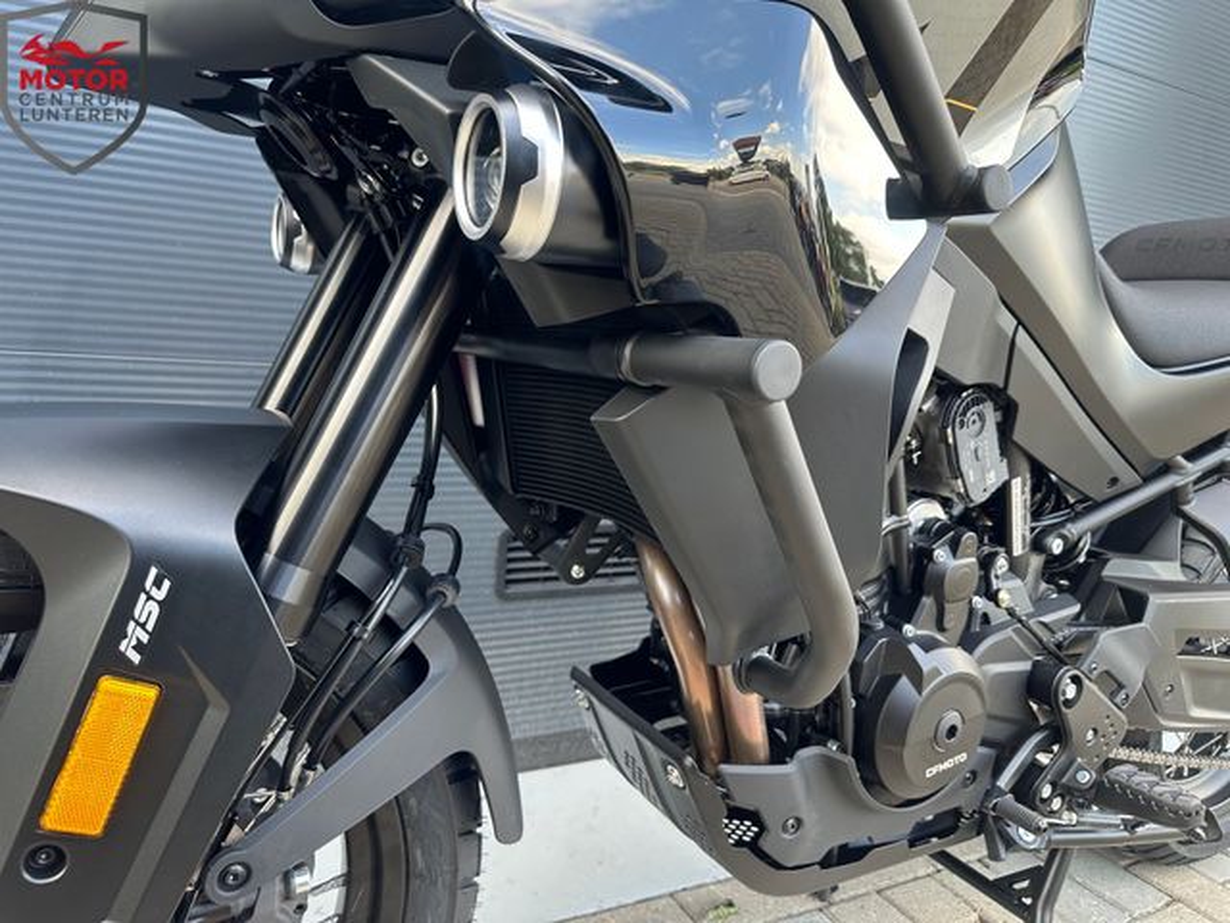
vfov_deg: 56.8
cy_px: 462
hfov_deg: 71.6
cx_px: 615
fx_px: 853
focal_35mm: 24
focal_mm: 6.86
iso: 125
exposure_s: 1/121
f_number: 1.78
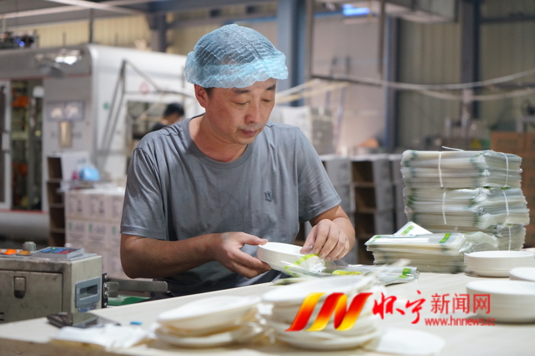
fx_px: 951
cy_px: 178
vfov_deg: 21.2
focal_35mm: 64
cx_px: 268
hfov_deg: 31.4
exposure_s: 1/160
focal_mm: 64
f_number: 4
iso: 2500
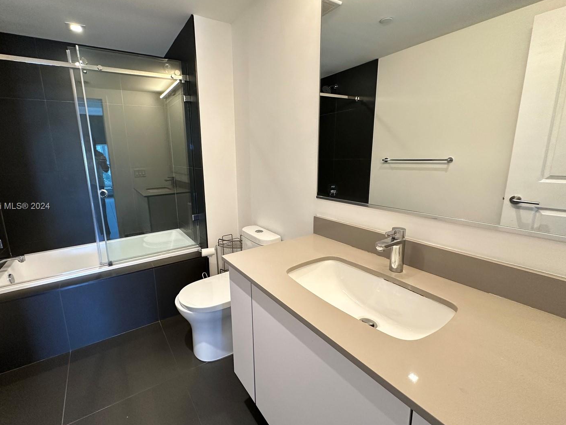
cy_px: 207
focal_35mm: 16
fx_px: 262
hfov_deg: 93.9
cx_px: 244
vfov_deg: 78.1
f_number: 2.2
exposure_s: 1/60
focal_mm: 2.22
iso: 160
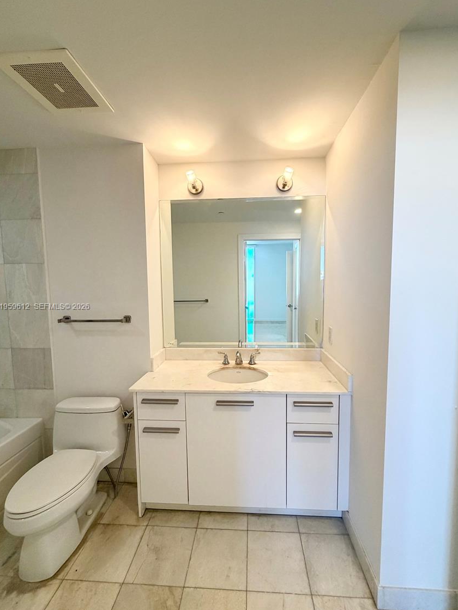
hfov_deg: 81.7
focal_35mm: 15
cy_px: 307
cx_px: 234
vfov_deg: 98.2
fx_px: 265
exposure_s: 1/120
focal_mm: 2.22
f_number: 2.2
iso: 160
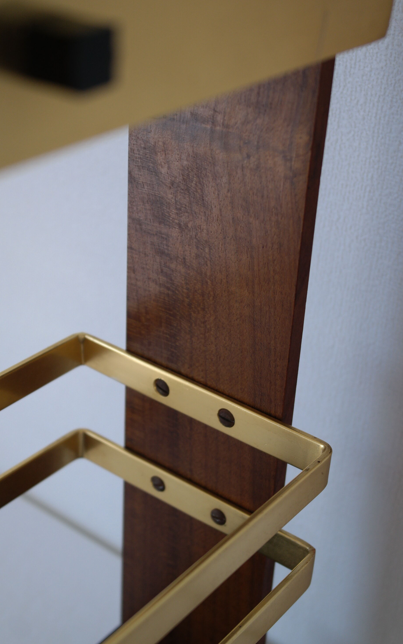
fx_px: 1055
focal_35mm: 60
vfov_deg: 34.0
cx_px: 200
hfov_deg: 21.6
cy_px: 326
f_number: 5
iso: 400
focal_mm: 38
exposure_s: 1/60
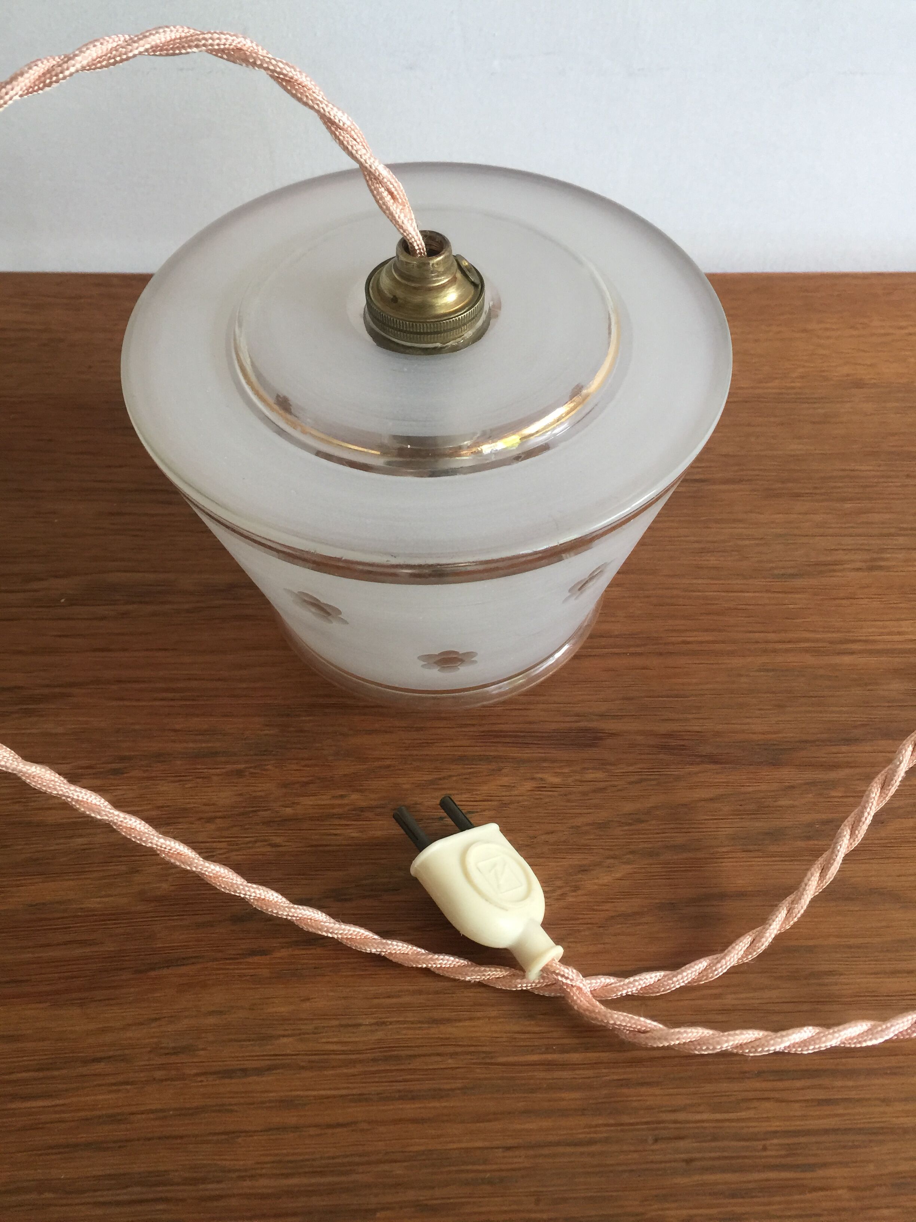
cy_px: 611
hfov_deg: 48.2
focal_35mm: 29
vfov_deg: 61.7
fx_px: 1023
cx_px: 458
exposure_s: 1/33
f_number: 2.2
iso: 80
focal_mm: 4.15
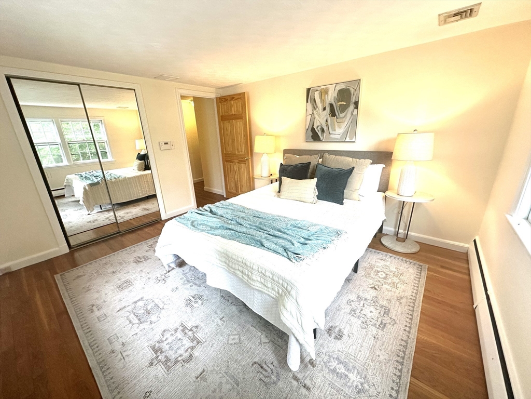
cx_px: 266
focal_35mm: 14
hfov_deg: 102.1
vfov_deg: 85.7
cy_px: 200
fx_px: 215
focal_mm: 2.22
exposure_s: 1/120
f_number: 2.2
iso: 160
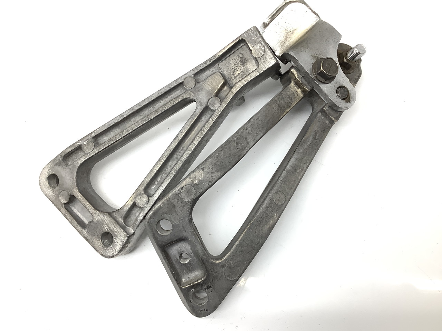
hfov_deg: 58.4
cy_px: 166
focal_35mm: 31
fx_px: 396
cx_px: 221
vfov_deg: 45.4
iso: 80
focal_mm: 3.3
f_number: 2.4
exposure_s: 1/120
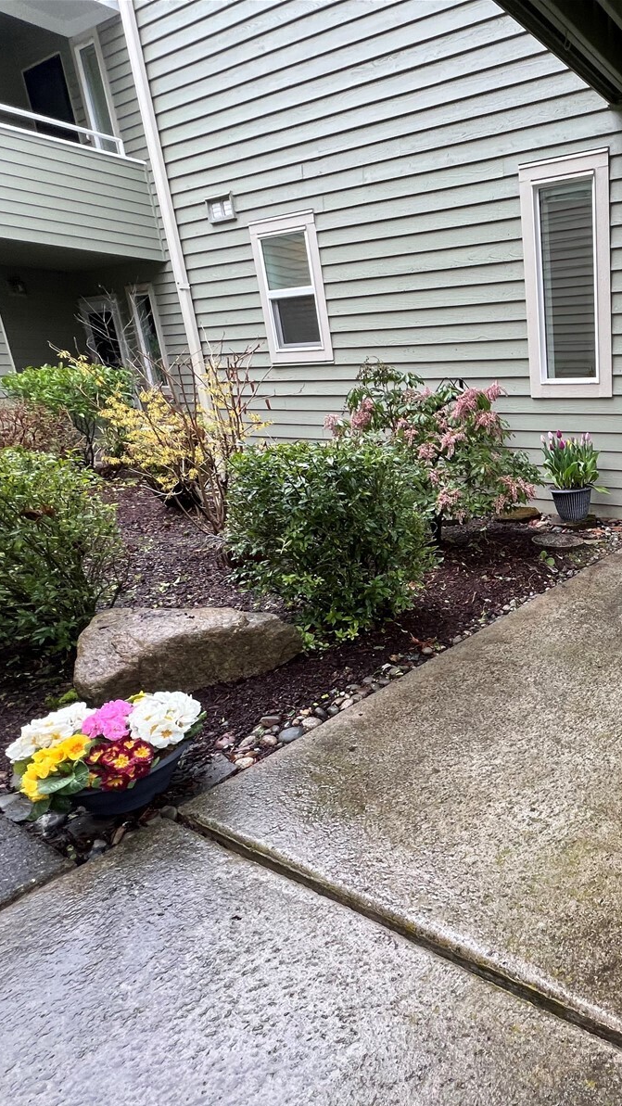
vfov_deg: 89.6
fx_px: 557
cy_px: 555
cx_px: 614
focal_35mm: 19
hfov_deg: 48.6
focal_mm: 1.57
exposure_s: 1/99
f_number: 1.8
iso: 80
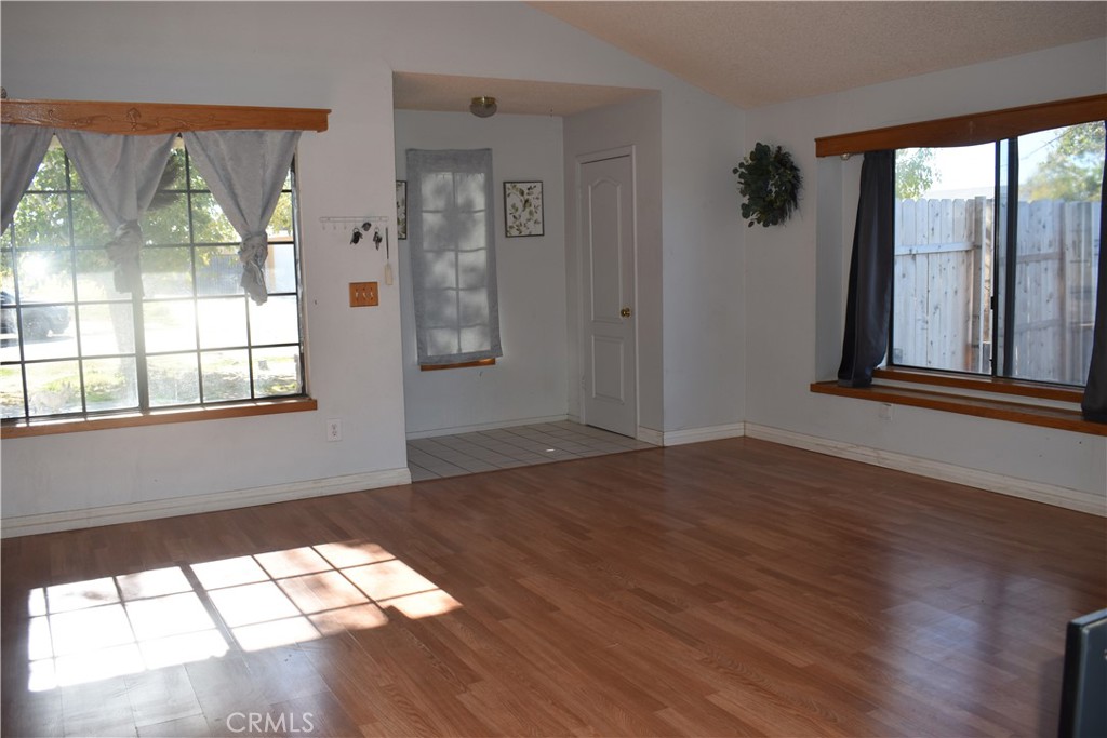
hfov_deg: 59.5
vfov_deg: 41.7
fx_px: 969
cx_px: 554
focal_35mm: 32
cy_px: 369
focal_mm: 21
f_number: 5.6
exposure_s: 1/125
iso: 160
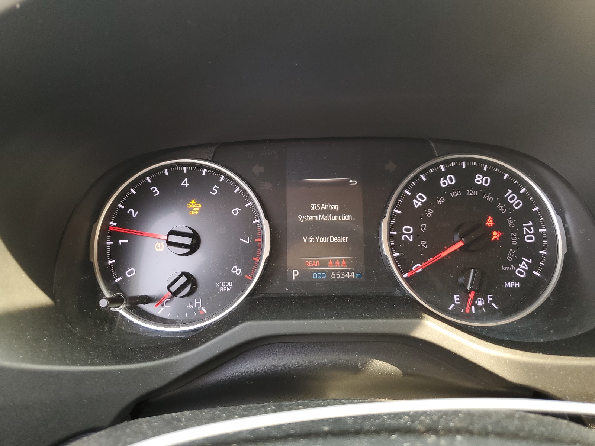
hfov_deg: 67.3
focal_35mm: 26
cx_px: 298
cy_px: 223
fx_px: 447
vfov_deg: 53.1
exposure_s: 1/60.2
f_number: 1.5
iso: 72
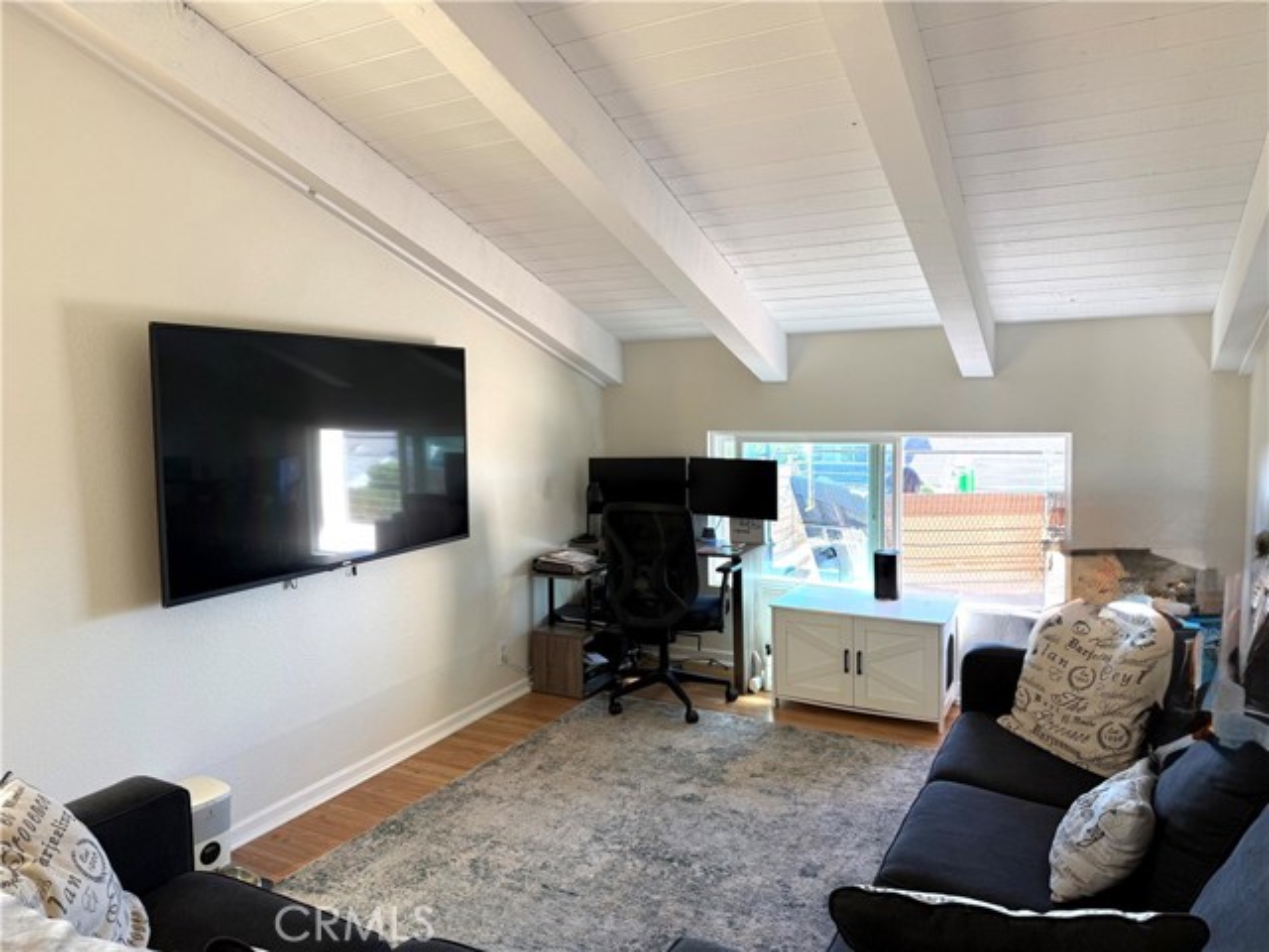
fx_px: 880
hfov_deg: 71.6
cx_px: 634
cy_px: 476
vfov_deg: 56.8
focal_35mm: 24
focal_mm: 6.76
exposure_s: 1/120
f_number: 1.78
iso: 100
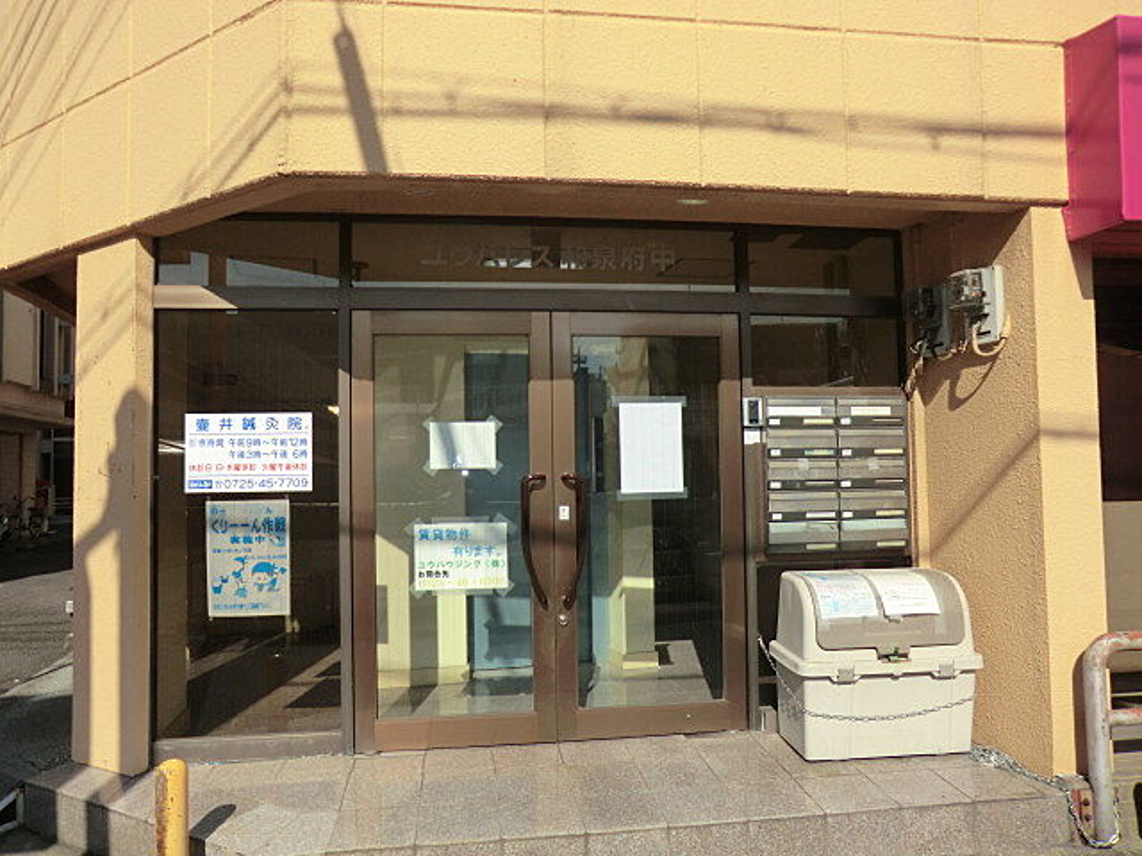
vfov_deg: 56.8
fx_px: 792
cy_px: 428
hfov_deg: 71.6
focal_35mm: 24
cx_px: 571
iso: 80
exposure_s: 1/320
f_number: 7.5
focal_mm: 4.3
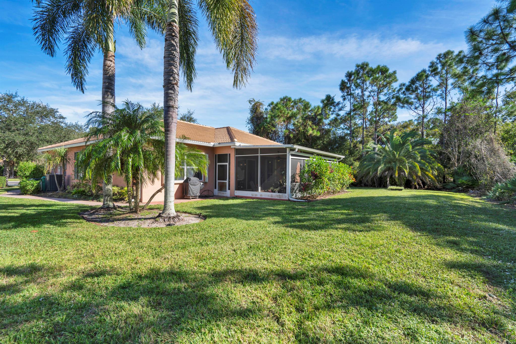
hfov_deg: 96.7
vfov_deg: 73.8
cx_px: 258
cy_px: 172
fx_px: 229
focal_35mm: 16
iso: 100
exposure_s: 1/160
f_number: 8
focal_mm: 16
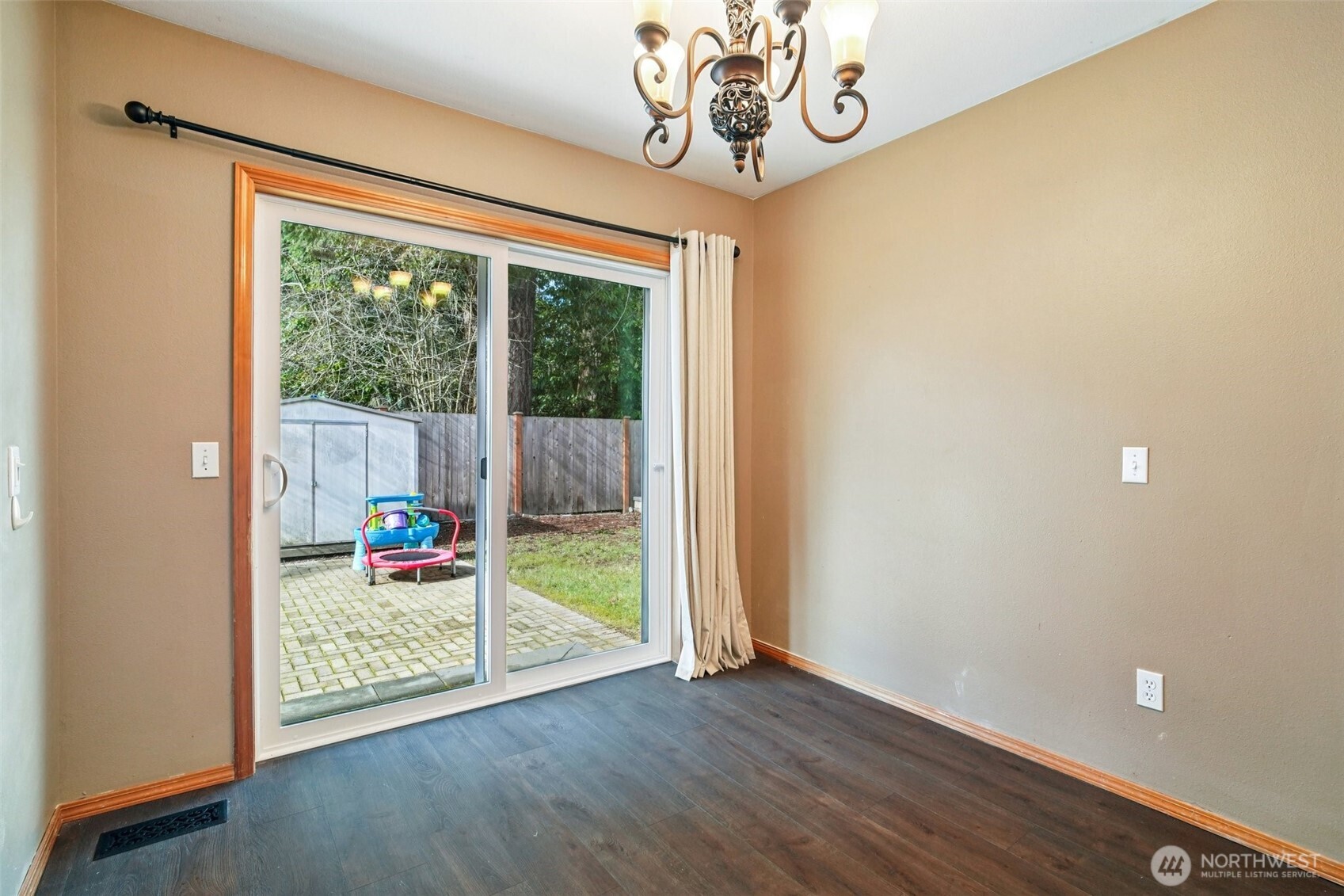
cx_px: 672
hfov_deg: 96.7
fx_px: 597
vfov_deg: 73.7
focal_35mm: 16
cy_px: 448
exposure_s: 1/160
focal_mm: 16
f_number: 8
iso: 1600
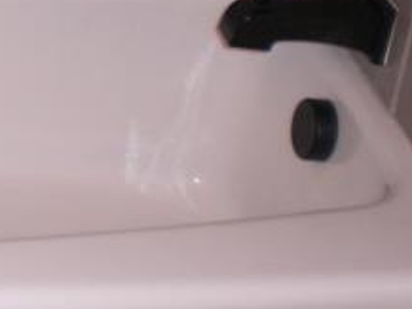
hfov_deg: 16.4
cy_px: -59
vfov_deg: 12.9
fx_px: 1334
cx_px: -163
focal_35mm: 112
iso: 200
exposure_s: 1/60
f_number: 3.1
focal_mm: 6.3
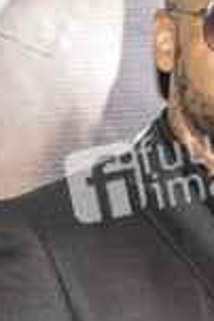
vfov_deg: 11.8
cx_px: 235
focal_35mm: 174
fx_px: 1555
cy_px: 279
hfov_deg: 7.8
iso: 400
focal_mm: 66
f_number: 5.6
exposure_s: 1/200
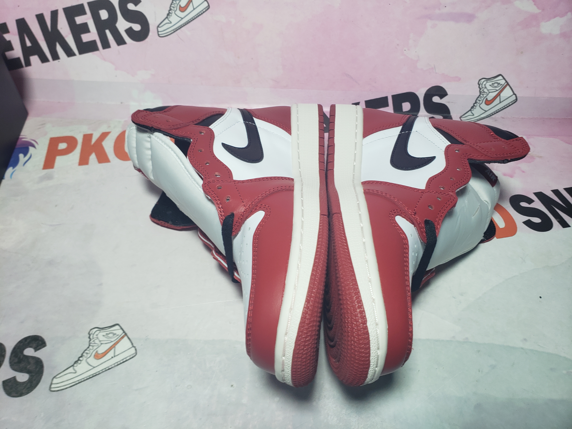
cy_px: 214
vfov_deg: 53.1
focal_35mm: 26
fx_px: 430
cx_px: 286
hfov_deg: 67.3
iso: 50
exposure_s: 1/222
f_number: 2.4
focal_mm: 4.3
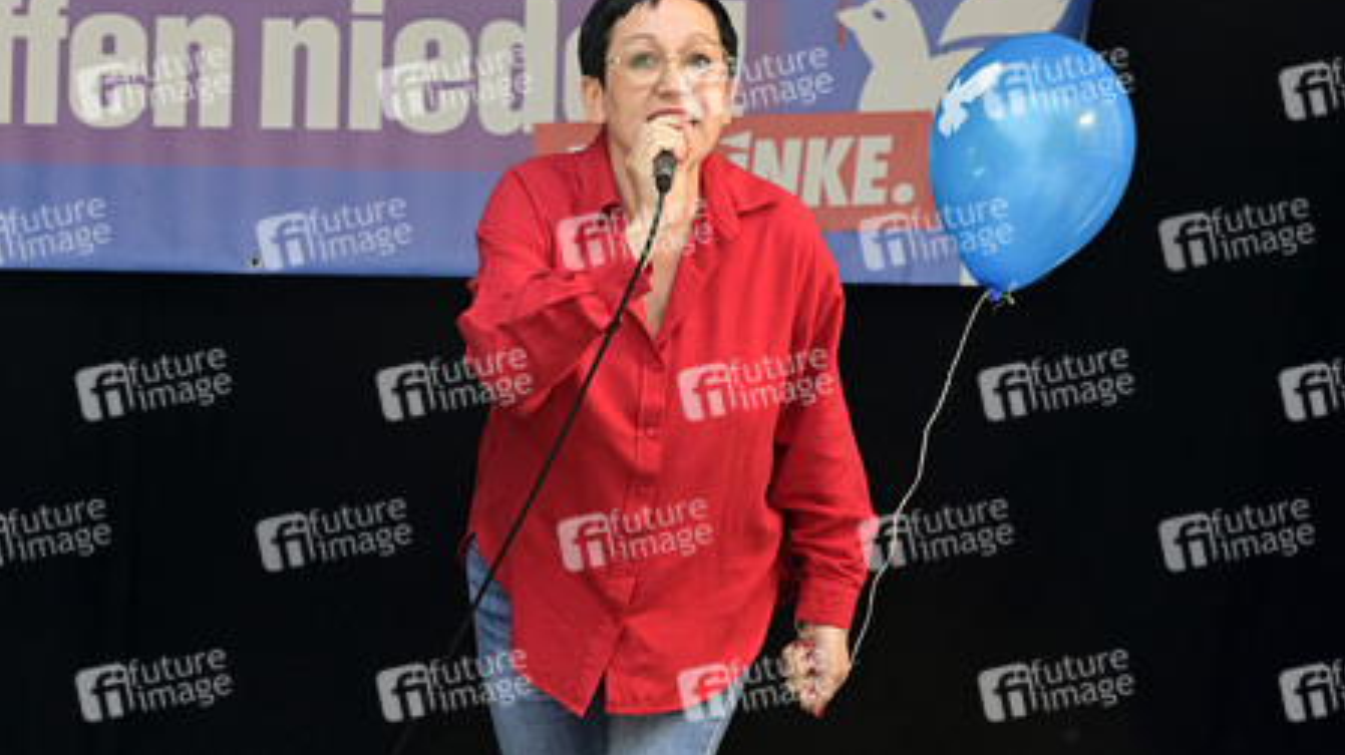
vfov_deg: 10.9
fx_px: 3957
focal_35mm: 111
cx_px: 676
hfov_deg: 19.3
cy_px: 310
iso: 500
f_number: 6.3
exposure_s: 1/320
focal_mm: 105
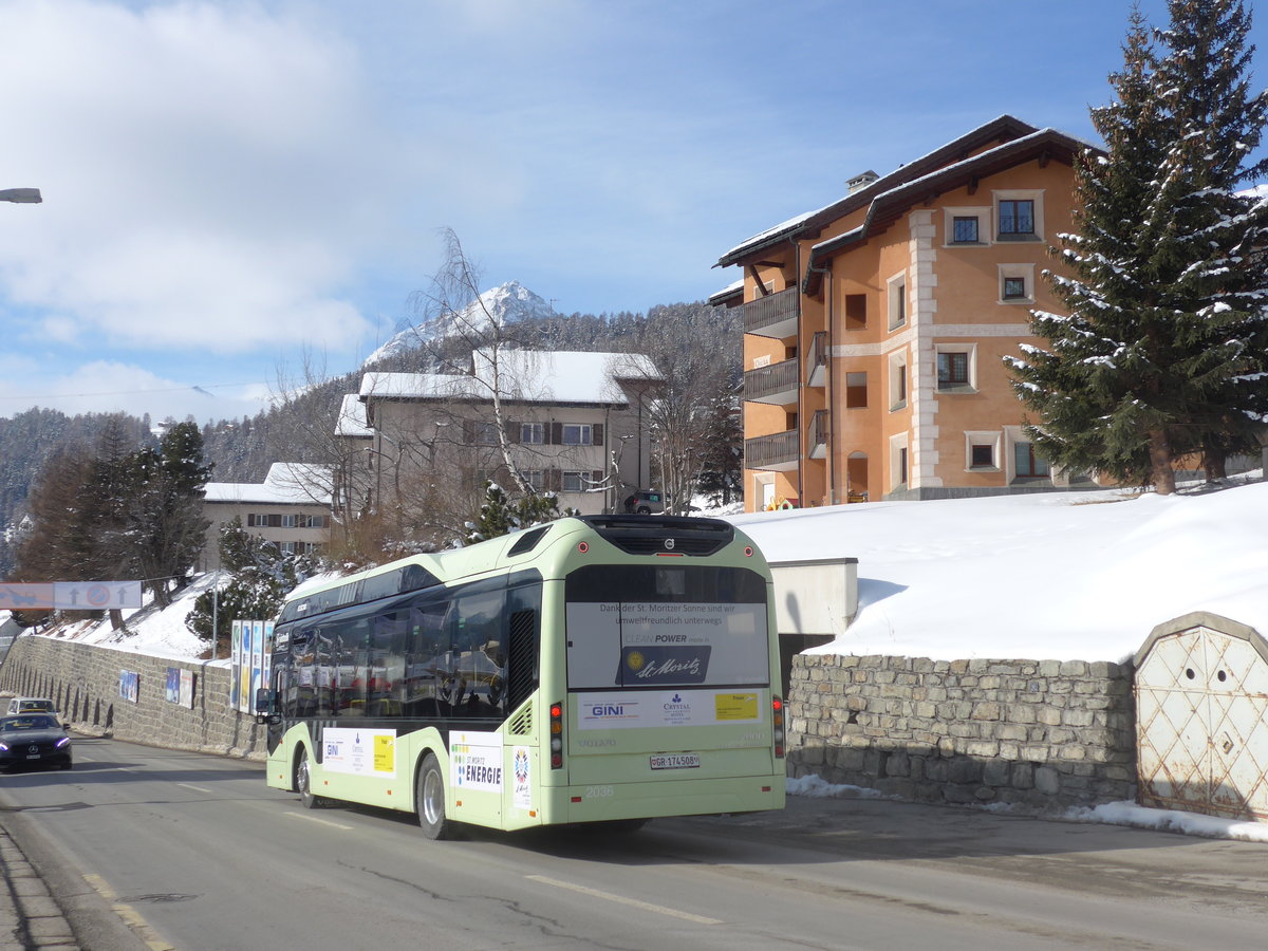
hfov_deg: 45.8
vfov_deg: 35.1
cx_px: 634
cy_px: 476
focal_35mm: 41
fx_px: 1502
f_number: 3.2
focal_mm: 8.4
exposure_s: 1/2000
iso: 80
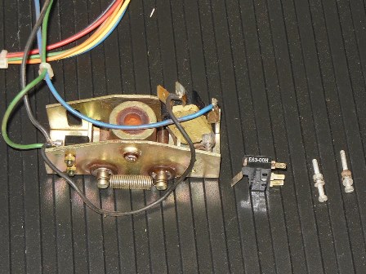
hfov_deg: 25.7
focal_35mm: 76
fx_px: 804
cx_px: 183
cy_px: 137
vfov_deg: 19.4
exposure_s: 1/60
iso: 200
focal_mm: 13.6
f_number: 4.4
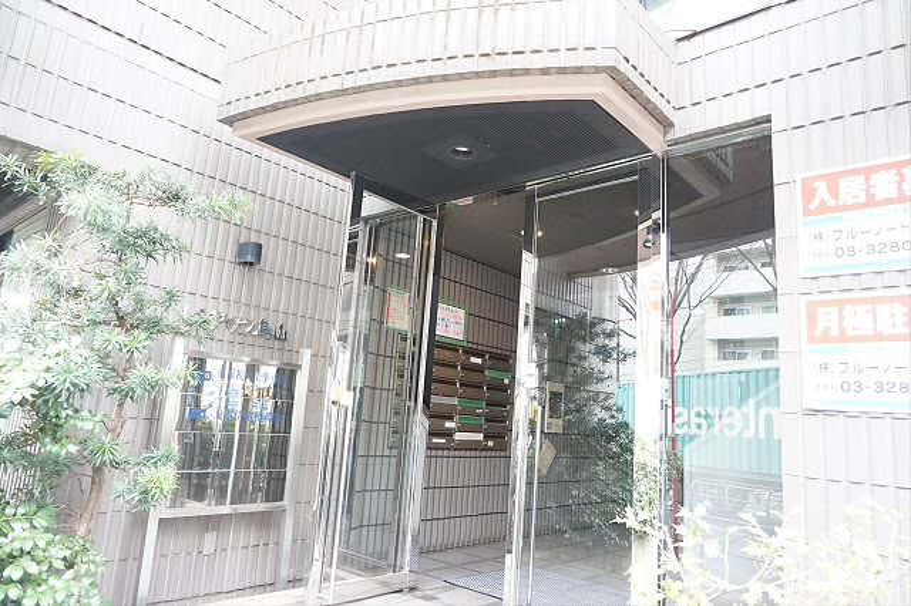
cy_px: 303
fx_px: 607
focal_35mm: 24
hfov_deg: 73.8
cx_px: 456
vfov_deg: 53.1
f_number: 4
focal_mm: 16
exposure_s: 1/160
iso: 2500
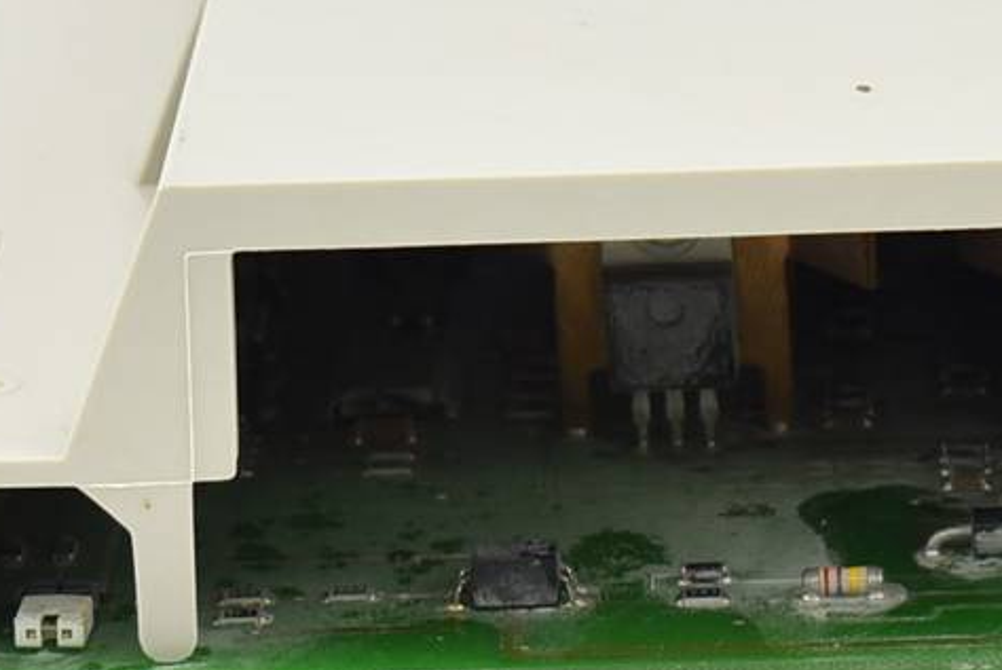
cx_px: 765
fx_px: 8560
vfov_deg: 4.5
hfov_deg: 6.7
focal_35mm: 307
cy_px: 30
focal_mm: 45
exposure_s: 1/25
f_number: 5
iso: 100
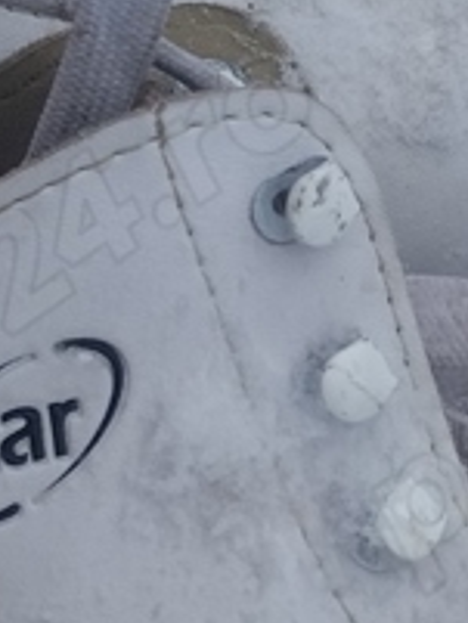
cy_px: 474
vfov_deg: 11.0
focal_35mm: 179
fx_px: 3223
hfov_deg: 8.3
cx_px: 338
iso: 100
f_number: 1.9
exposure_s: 1/1165
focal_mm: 4.94
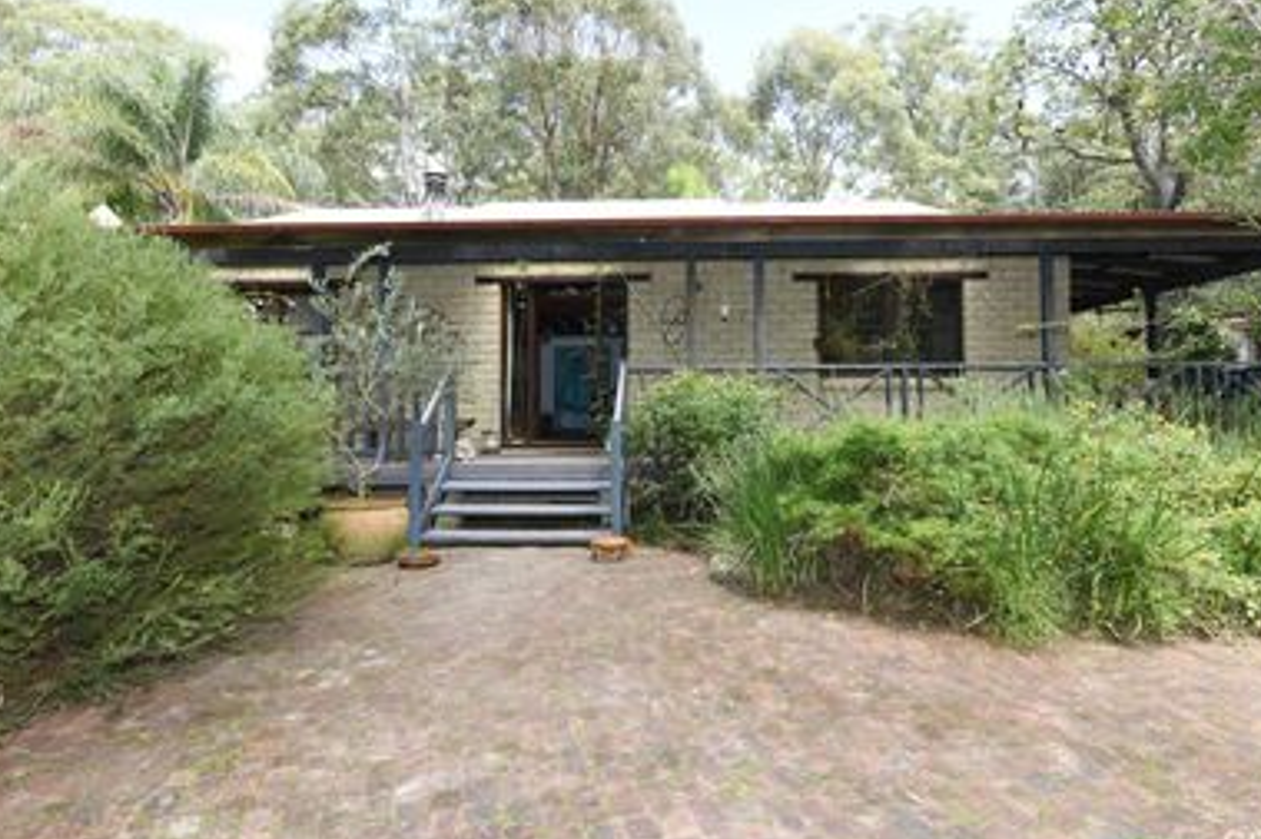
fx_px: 735
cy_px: 390
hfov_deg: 81.2
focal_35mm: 21
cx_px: 650
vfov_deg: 59.4
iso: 320
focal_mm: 17
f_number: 6.3
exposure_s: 1/160
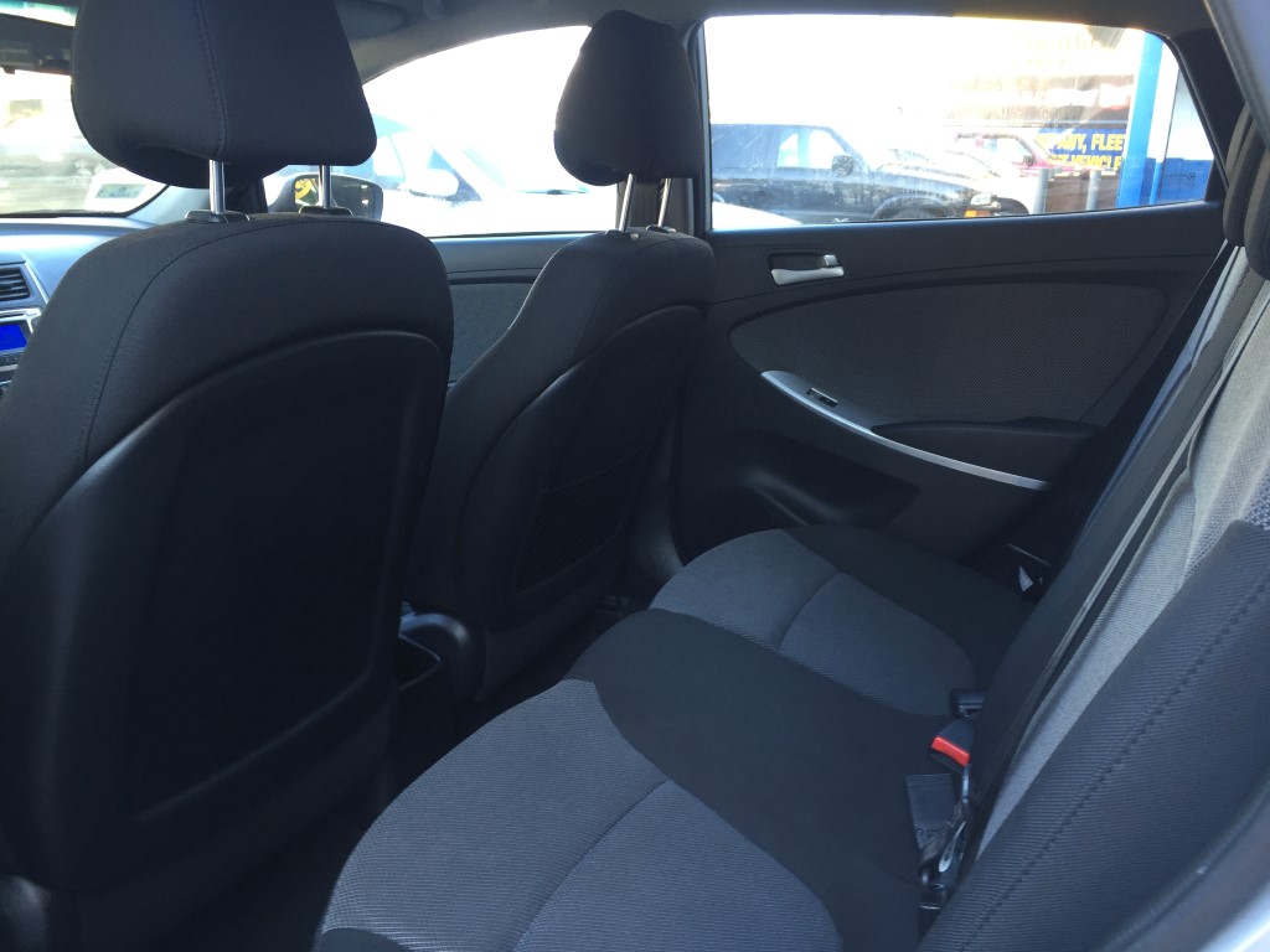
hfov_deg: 61.7
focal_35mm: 29
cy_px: 476
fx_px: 1064
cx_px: 635
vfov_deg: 48.2
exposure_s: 1/40
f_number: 2.2
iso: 32
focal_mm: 4.15
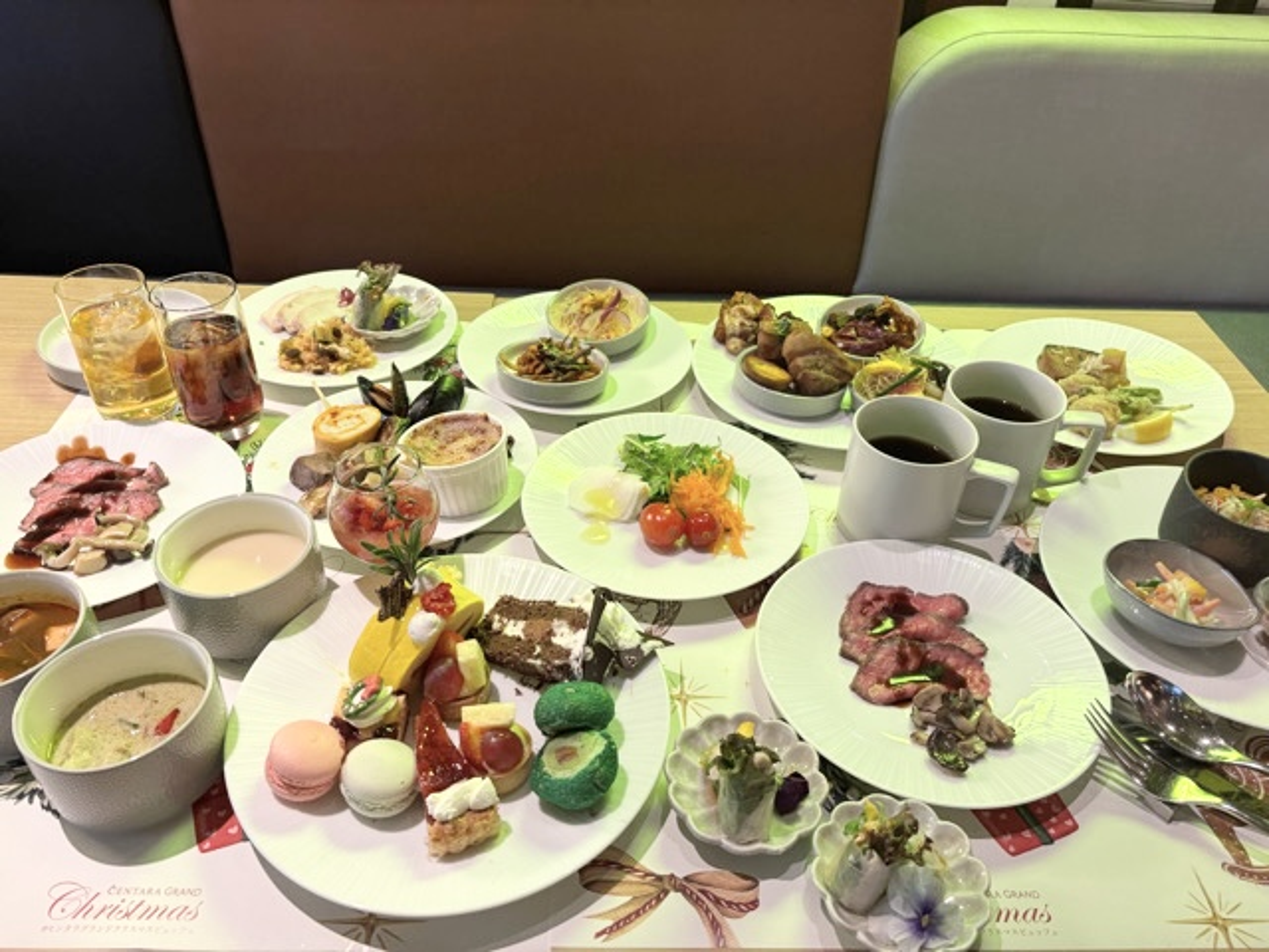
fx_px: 953
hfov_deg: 67.3
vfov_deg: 53.1
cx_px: 634
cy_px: 476
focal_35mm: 26
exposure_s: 1/60
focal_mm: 5.96
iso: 160
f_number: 1.6
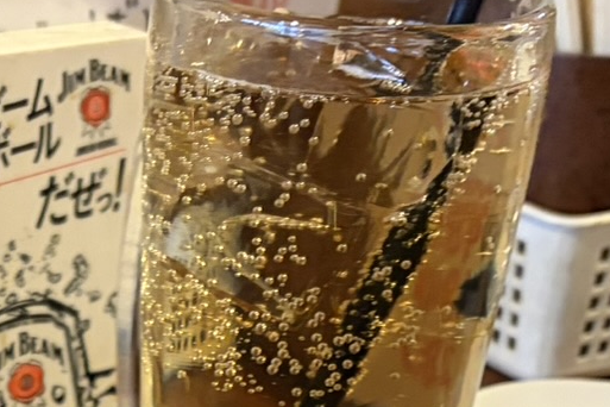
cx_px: 33
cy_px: 689
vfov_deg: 11.9
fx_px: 1830
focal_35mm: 108
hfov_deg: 18.5
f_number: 1.6
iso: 500
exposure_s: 1/25
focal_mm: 5.96
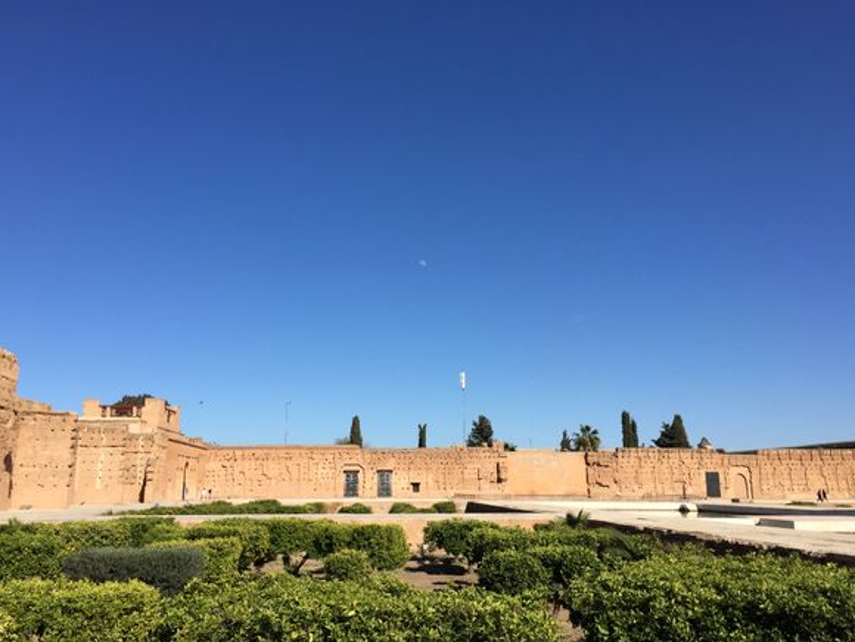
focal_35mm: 30
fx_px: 741
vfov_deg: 46.8
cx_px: 417
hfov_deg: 60.0
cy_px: 319
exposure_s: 1/2475
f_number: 2.2
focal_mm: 4.15
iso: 32
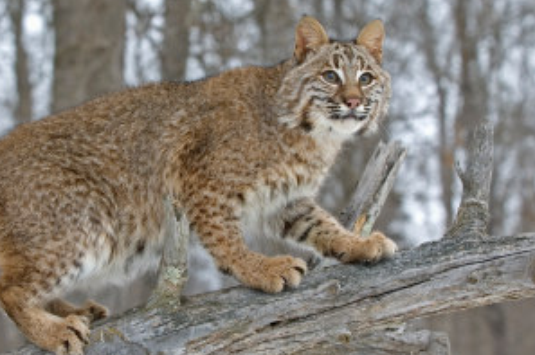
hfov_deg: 12.0
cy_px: 144
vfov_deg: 8.0
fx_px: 2552
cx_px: 170
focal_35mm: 172
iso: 200
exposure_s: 1/350
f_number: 5.6
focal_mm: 80
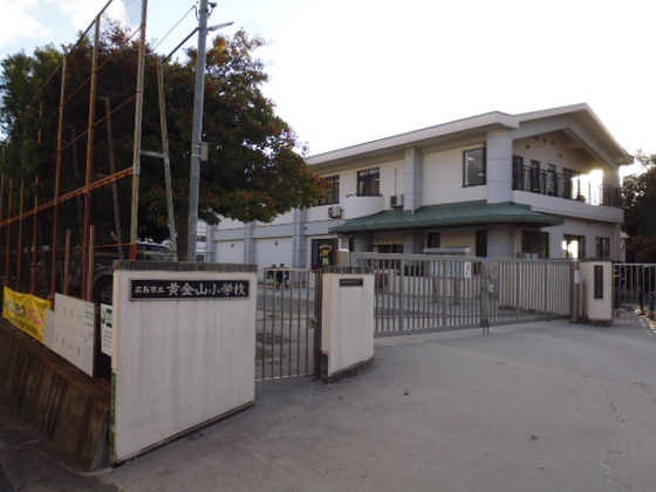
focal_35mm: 32
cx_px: 328
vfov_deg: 44.2
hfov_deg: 56.8
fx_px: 606
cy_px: 246
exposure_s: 1/400
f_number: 3.2
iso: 100
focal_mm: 5.6
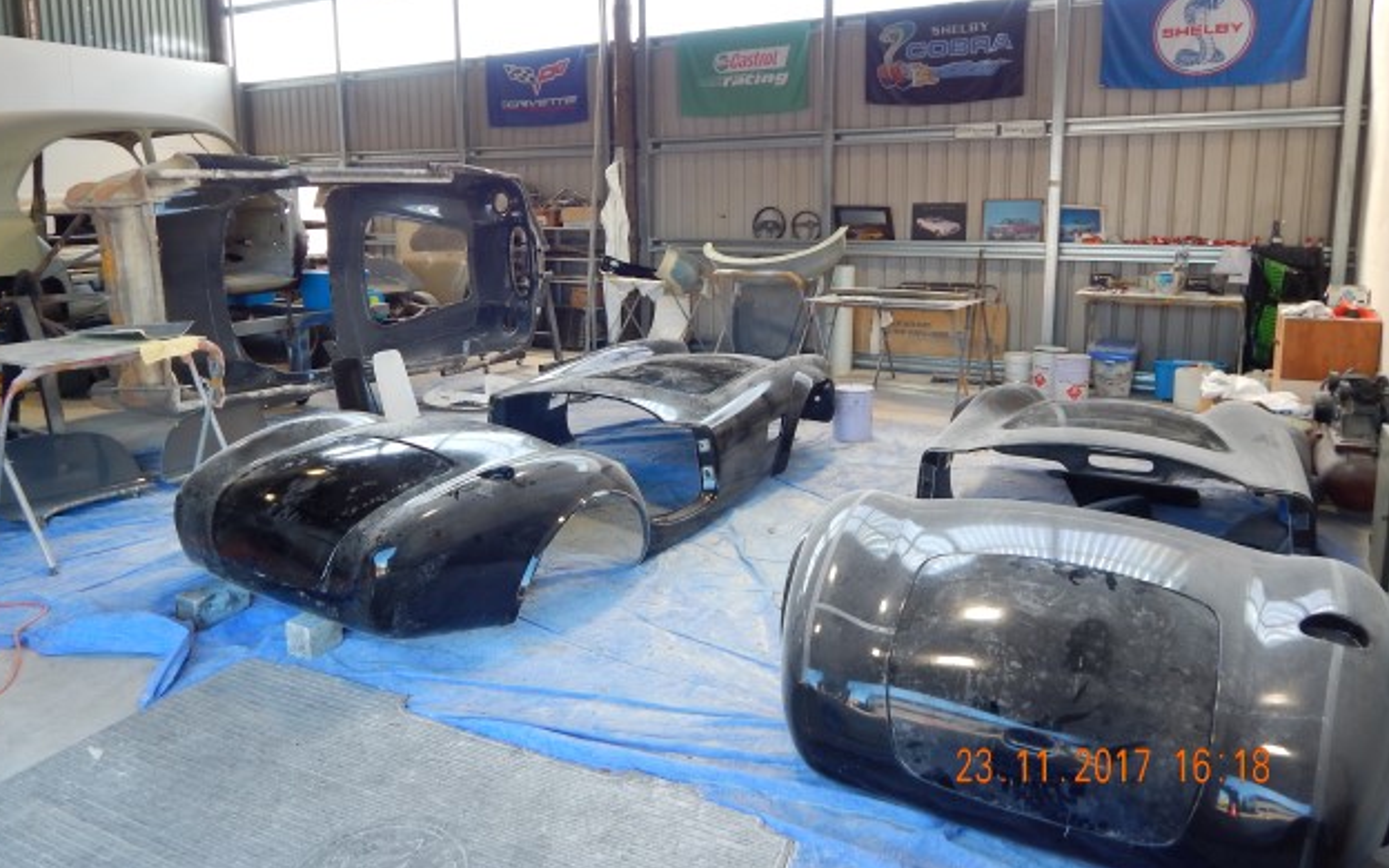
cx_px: 681
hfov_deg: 72.5
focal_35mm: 25
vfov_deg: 48.9
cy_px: 343
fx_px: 946
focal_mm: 4
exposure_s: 1/60
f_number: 3
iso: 125
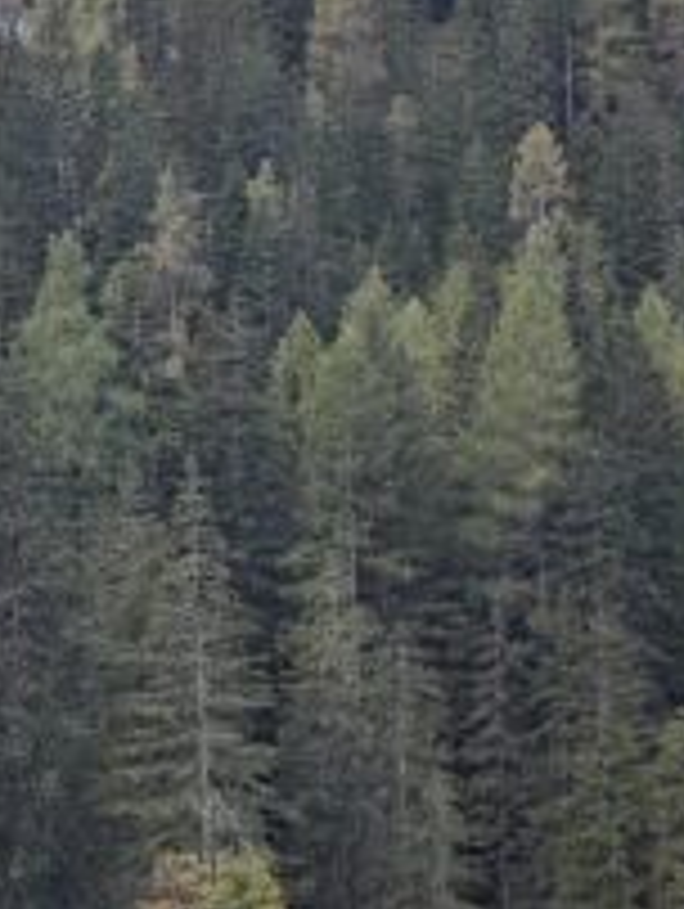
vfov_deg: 8.5
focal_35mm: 233
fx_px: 6126
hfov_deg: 6.4
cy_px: 558
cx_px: 675
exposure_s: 1/337
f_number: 2.8
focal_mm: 8.72
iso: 50
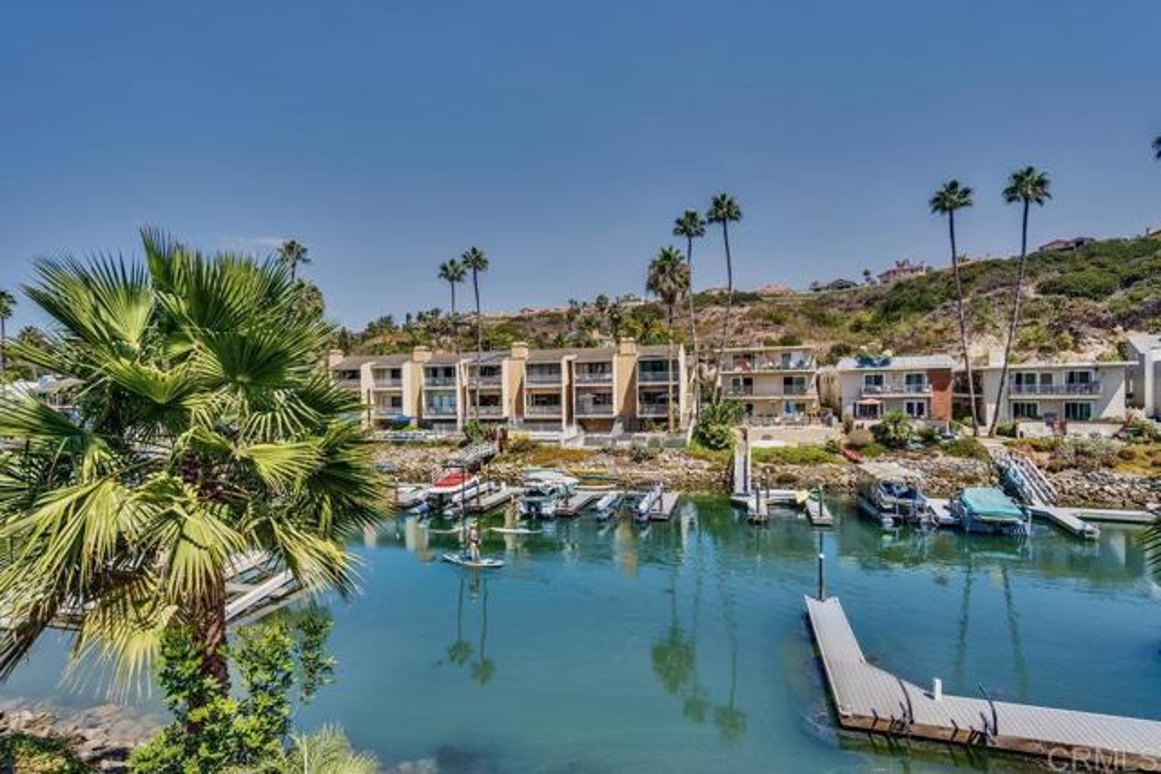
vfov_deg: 73.8
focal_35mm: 16
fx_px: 516
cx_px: 580
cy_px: 387
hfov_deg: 96.7
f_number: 5.6
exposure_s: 1/500
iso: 100
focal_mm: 16
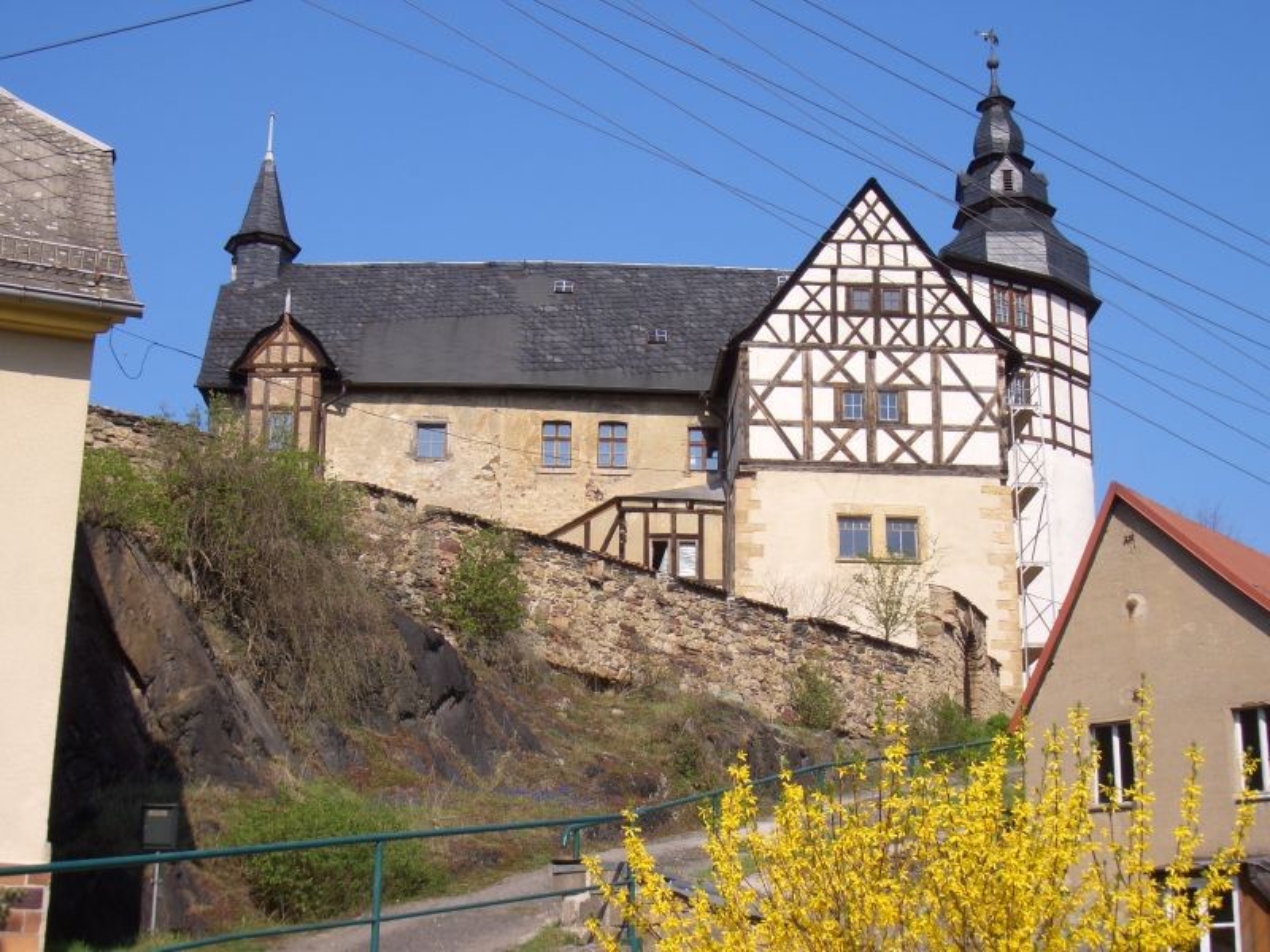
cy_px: 476
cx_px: 635
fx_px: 1798
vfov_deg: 29.7
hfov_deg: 38.9
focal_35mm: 49
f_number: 5
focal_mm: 8.2
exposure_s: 1/320
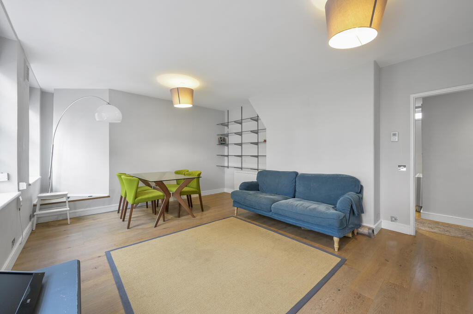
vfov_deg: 81.1
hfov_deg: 104.3
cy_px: 157
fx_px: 184
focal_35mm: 14
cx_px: 236
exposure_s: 1.3
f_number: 16
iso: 200
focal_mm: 14
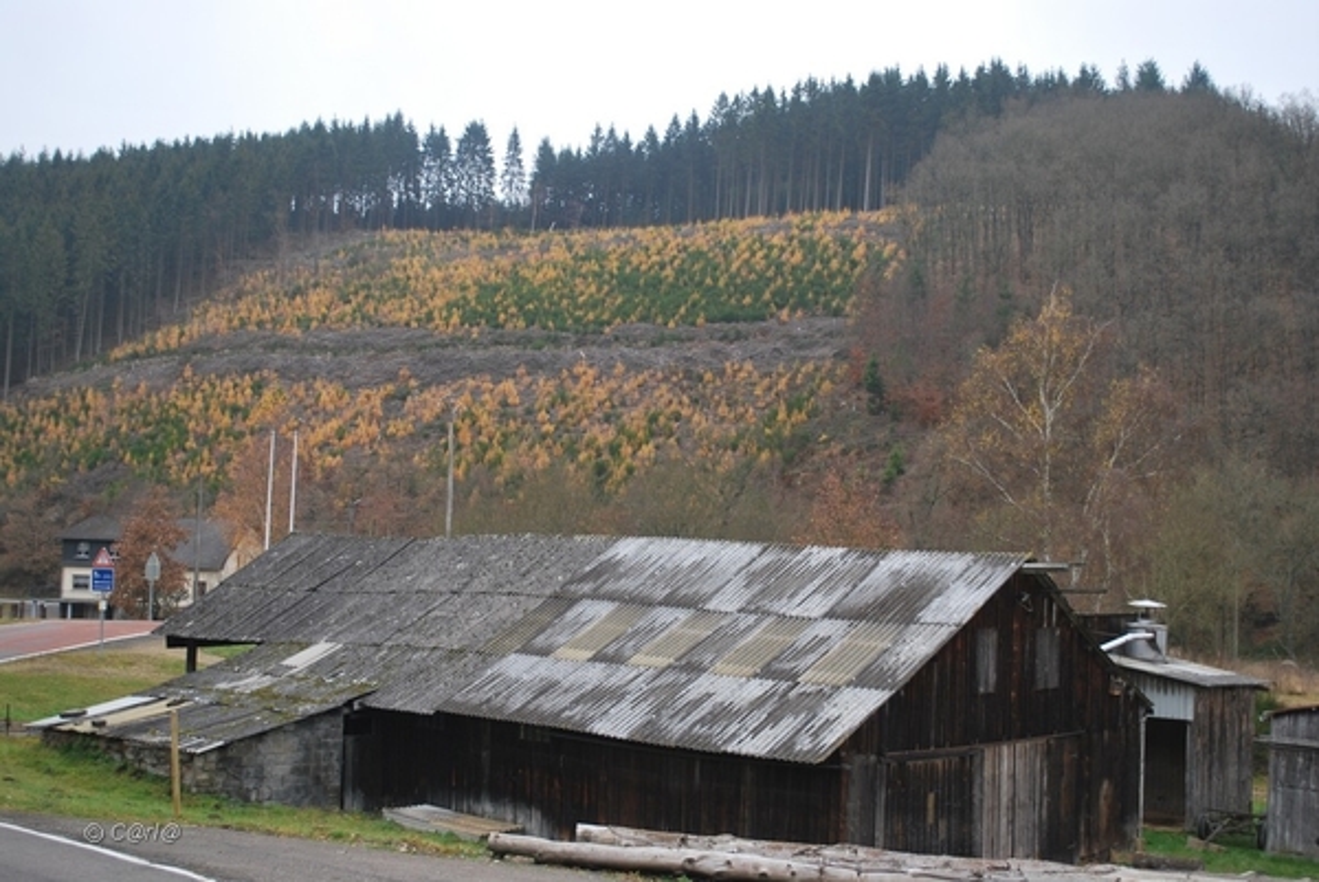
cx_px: 660
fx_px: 1760
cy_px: 441
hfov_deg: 41.1
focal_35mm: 48
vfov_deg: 28.1
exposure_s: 1/100
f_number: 5
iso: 200
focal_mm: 32
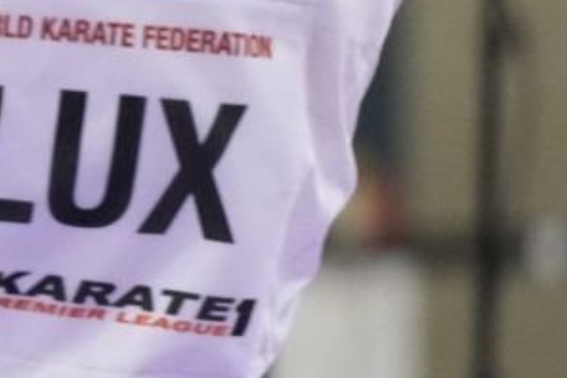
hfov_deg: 1.9
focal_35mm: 1103
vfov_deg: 1.2
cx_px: -1071
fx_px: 17371
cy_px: 137
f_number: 2.8
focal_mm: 182
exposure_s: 1/1000
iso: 5000
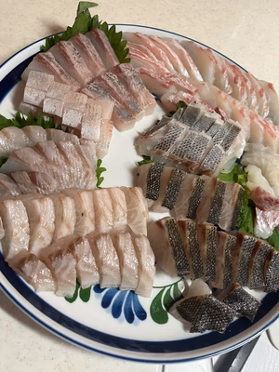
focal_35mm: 26
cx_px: 140
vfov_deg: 67.3
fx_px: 279
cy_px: 186
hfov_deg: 53.1
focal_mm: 5.1
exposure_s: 1/50
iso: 125
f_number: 1.6
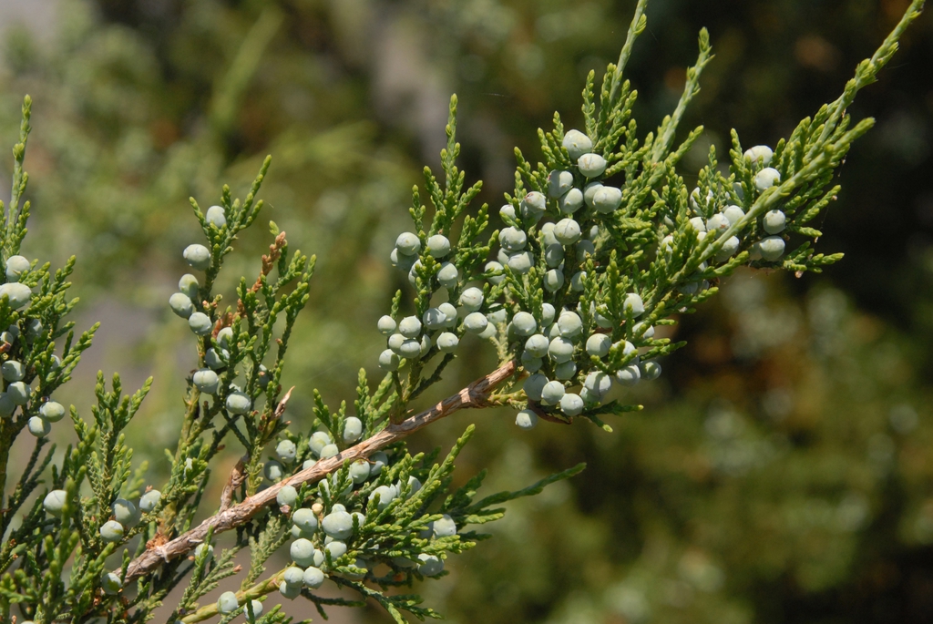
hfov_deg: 19.4
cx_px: 466
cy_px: 312
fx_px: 2724
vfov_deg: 13.1
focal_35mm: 105
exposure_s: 1/400
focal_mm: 70
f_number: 10
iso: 400
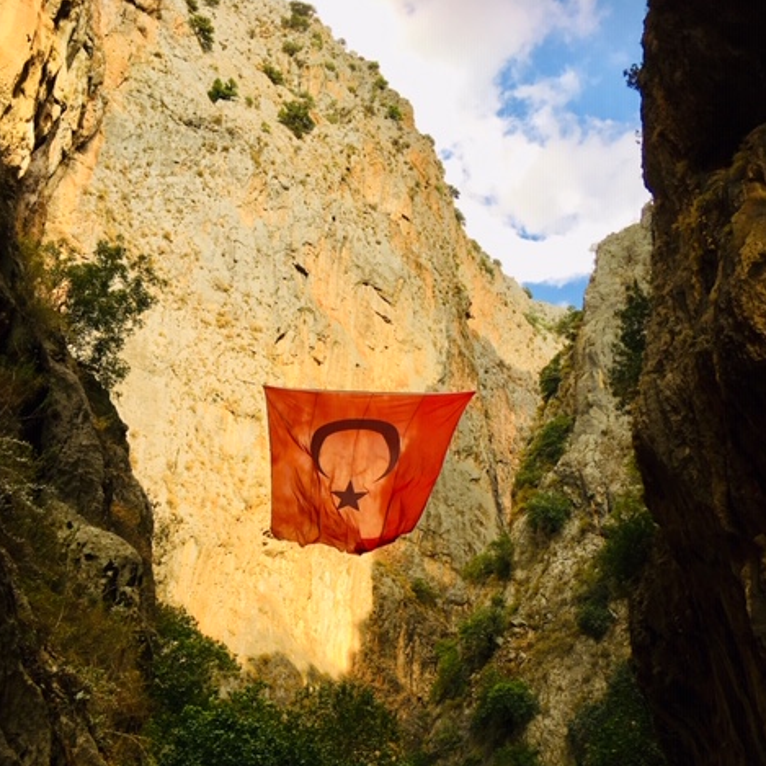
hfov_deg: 47.2
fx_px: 876
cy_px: 519
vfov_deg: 46.4
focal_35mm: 35
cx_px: 381
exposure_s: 1/386
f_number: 2.2
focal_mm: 4.15
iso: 25
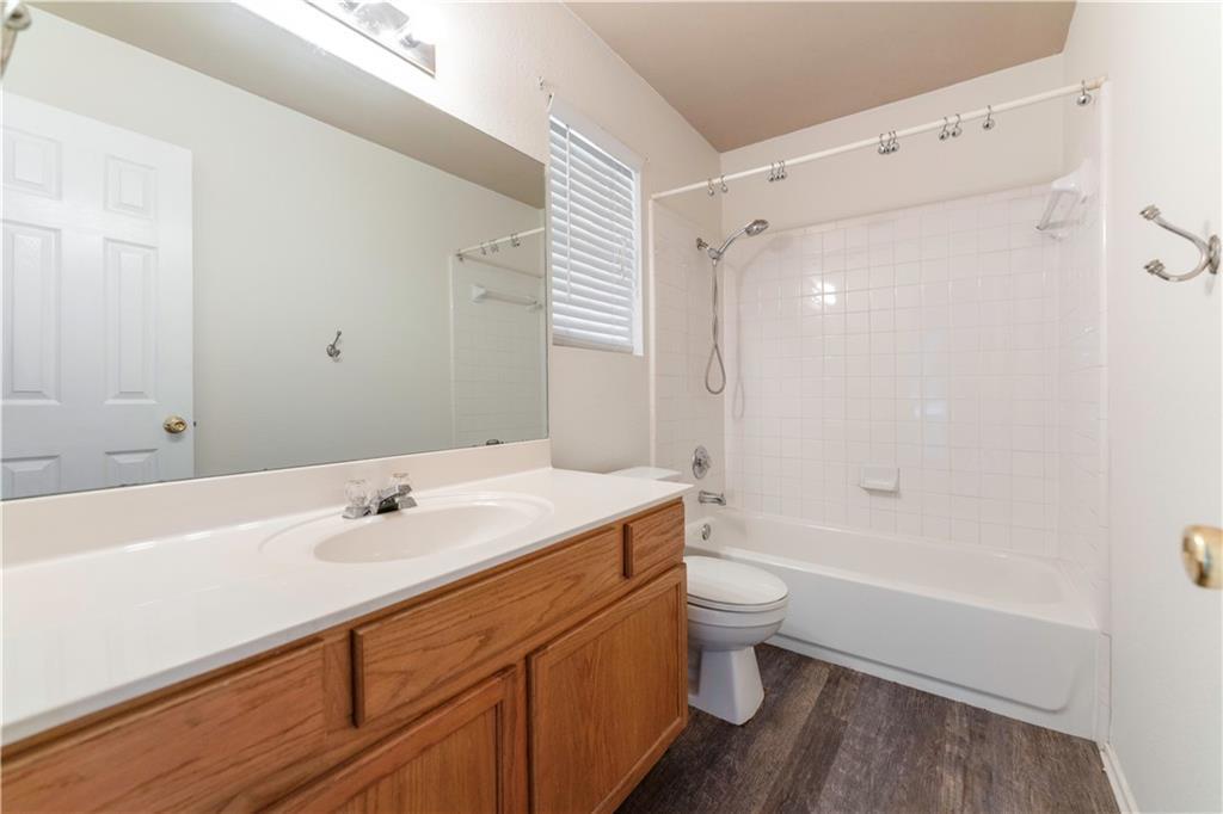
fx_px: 496
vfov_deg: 78.8
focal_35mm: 15
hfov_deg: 101.9
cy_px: 407
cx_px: 612
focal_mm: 14.6
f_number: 5
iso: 400
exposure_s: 1/30
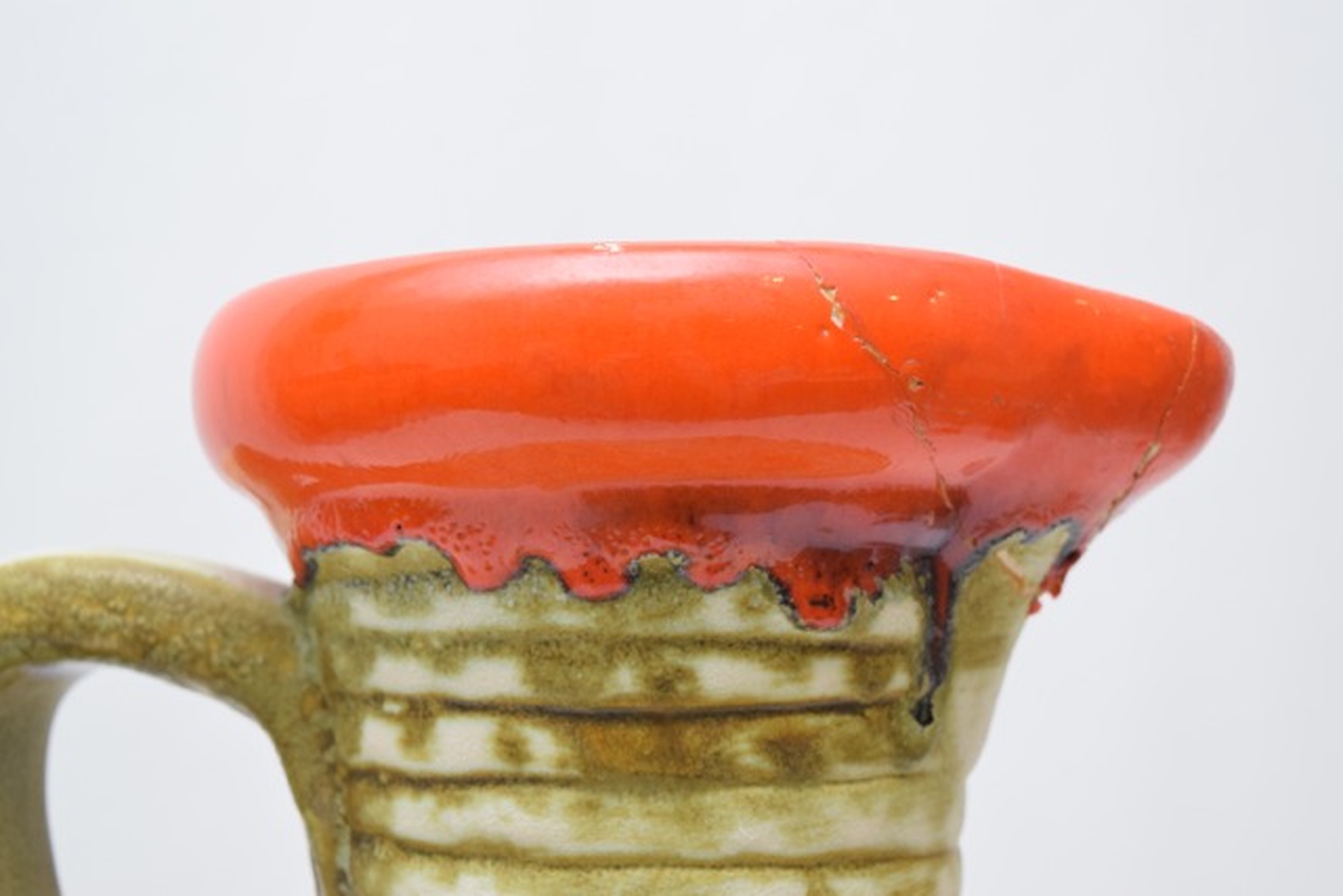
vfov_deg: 22.6
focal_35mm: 60
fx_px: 2239
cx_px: 672
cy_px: 448
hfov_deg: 33.4
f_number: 5.6
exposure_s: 1/125
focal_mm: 40
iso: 800
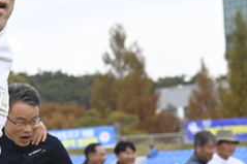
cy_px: 75
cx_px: -62
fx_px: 1584
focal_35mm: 231
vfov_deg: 5.9
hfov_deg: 8.8
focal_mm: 92
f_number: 5.6
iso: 500
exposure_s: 1/500
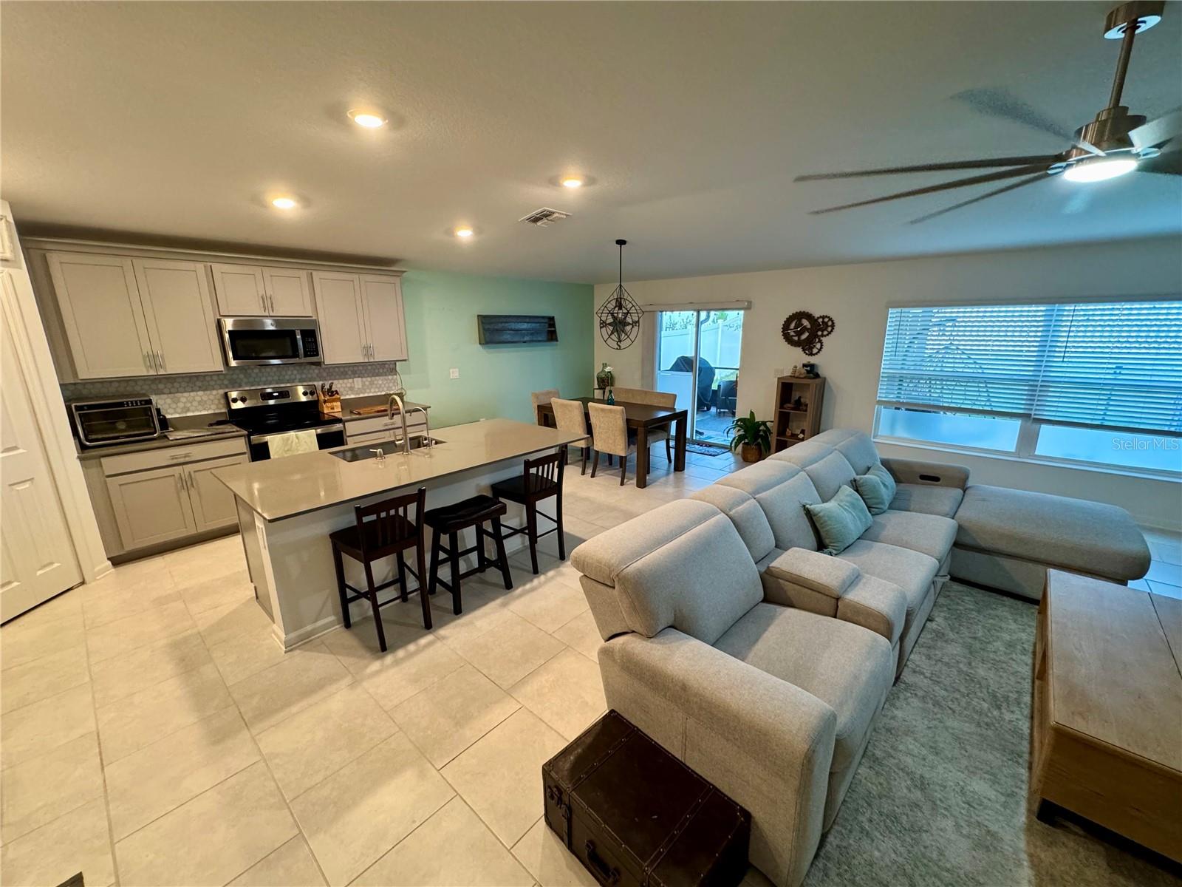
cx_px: 591
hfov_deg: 102.1
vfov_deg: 85.7
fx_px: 478
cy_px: 444
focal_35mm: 14
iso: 400
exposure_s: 1/60
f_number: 2.2
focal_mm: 2.22
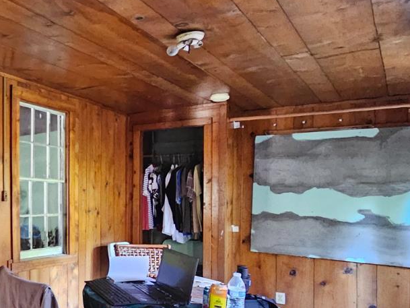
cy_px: 198
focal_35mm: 32
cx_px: -57
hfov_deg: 42.4
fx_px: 379
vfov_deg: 43.7
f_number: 2.2
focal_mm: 2.2
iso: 2000
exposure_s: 1/24
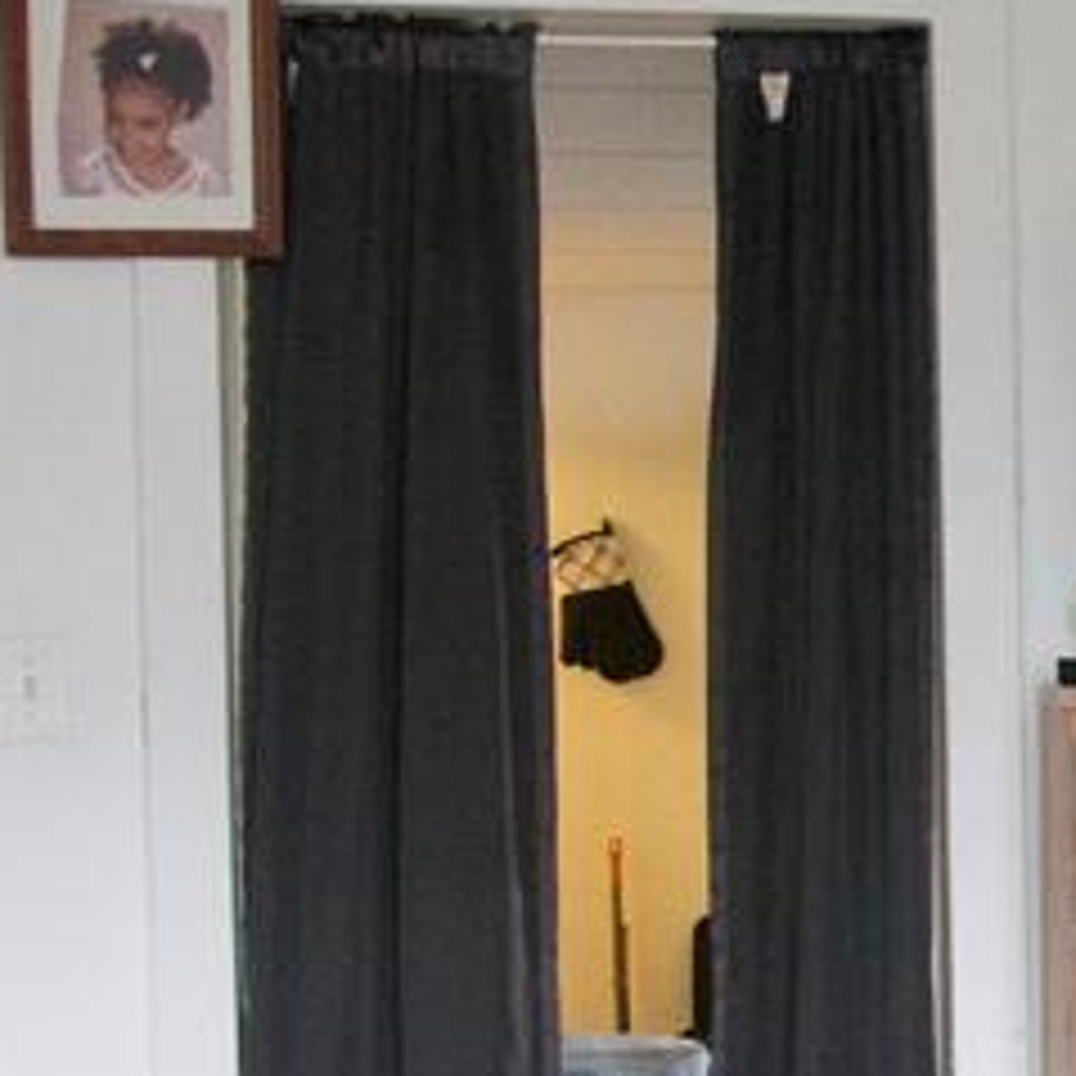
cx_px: 1528
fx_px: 3200
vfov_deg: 18.9
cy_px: 819
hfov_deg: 17.5
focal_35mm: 91
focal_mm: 12
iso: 3200
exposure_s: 1/50
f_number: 8
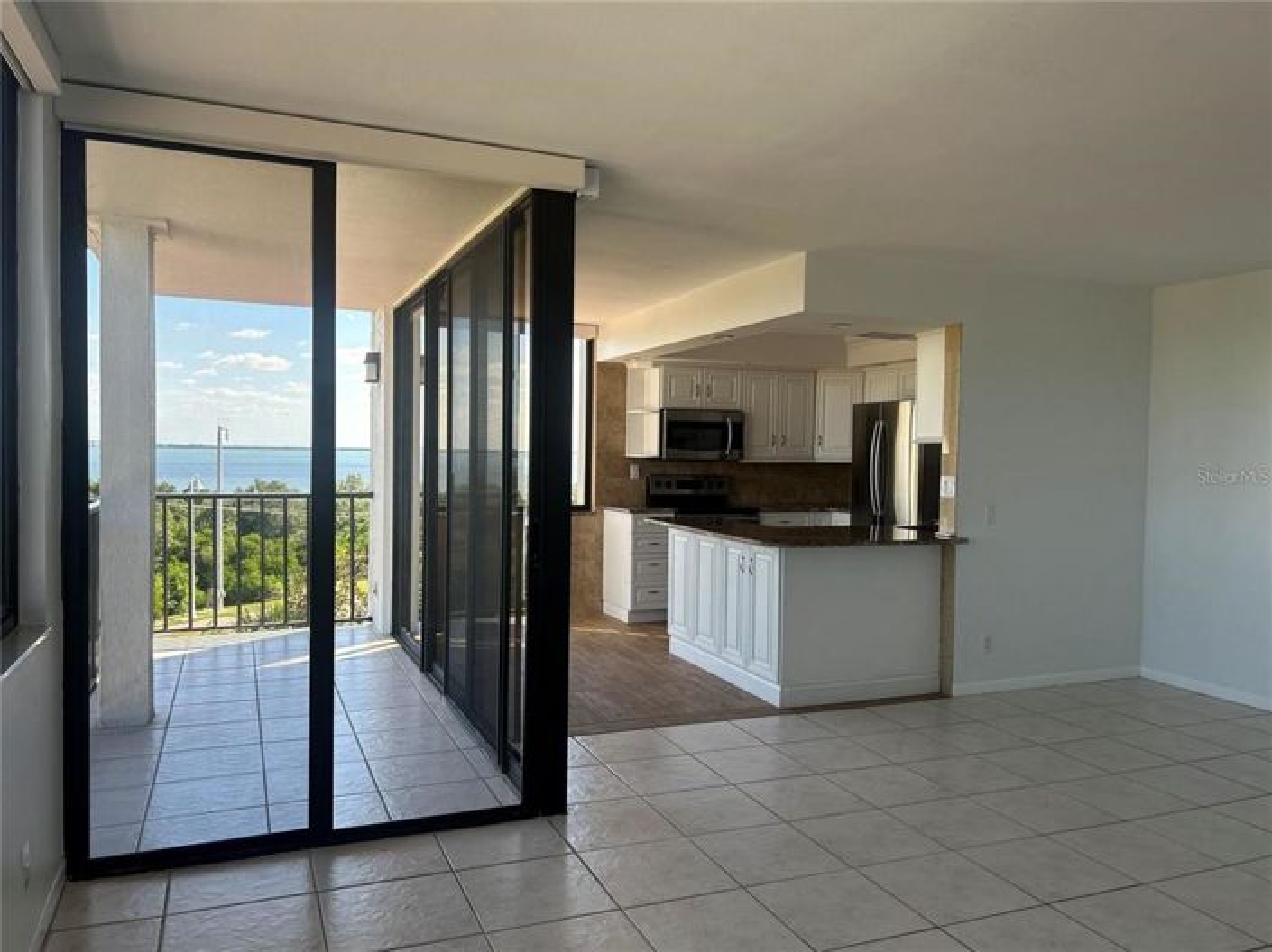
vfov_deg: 53.0
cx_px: 636
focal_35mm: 26
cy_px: 476
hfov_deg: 67.3
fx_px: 955
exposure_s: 1/418
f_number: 1.5
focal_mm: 5.7
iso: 50
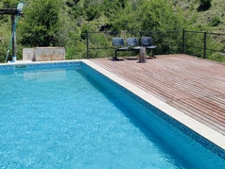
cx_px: 138
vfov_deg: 30.1
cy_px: 55
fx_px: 312
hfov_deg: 39.4
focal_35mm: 48
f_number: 1.5
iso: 80
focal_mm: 4.94
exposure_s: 1/5291
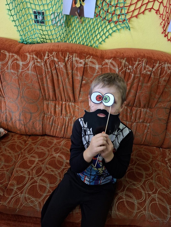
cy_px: 114
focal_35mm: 23
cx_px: 86
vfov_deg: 73.9
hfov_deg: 58.9
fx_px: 151
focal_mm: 5.54
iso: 200
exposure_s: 1/100
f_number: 1.8
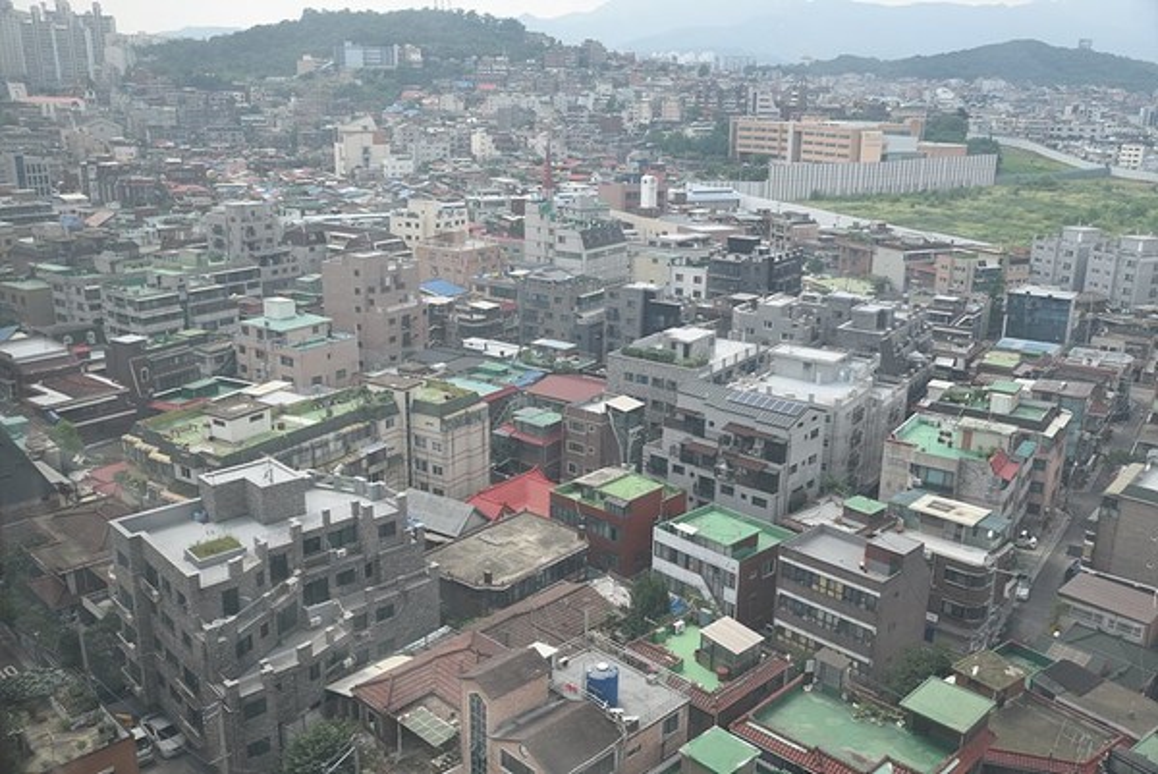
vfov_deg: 38.9
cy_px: 387
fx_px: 1094
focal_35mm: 34
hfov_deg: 55.8
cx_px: 579
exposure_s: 1/200
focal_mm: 34
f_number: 6.3
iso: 100
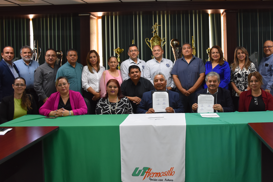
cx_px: 171
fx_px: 319
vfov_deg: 31.6
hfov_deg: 46.0
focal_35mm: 42
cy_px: 57
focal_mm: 20
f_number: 4
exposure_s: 1/60
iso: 800
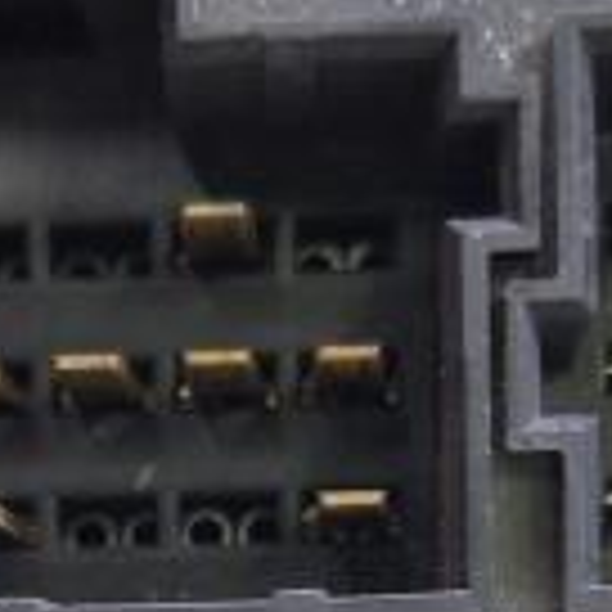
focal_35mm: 120
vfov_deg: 13.7
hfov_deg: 14.5
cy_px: 886
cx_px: 248
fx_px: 2400
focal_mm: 5.54
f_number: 1.8
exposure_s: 1/50
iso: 160
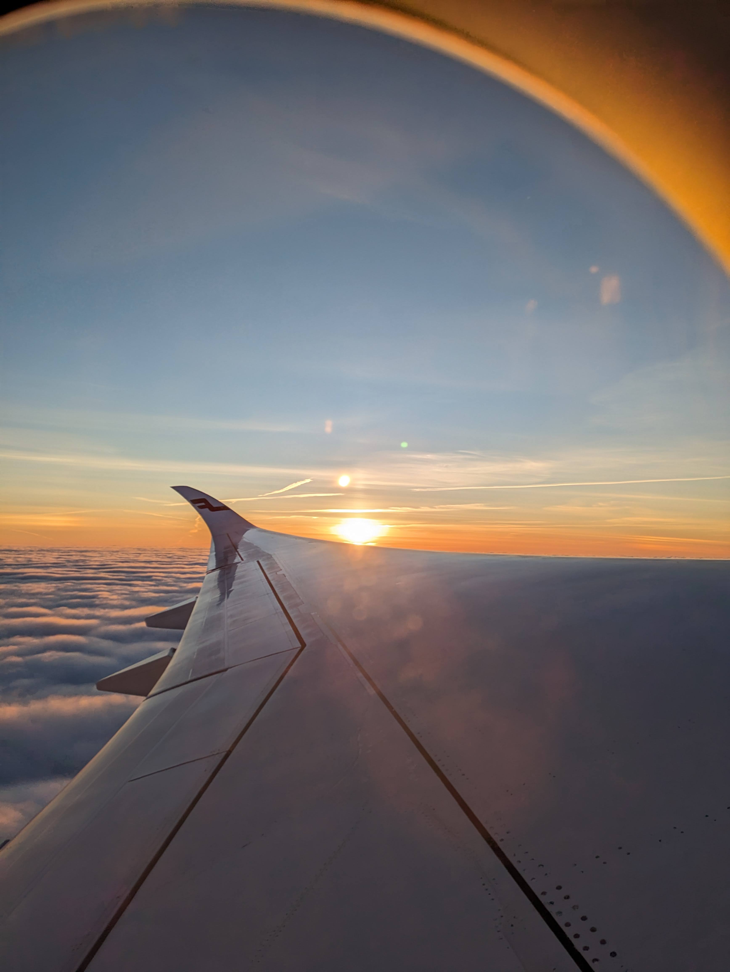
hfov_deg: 54.9
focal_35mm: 25
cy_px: 486
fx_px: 702
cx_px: 365
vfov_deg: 69.4
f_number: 1.89
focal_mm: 5.43
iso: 46
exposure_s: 1/2538
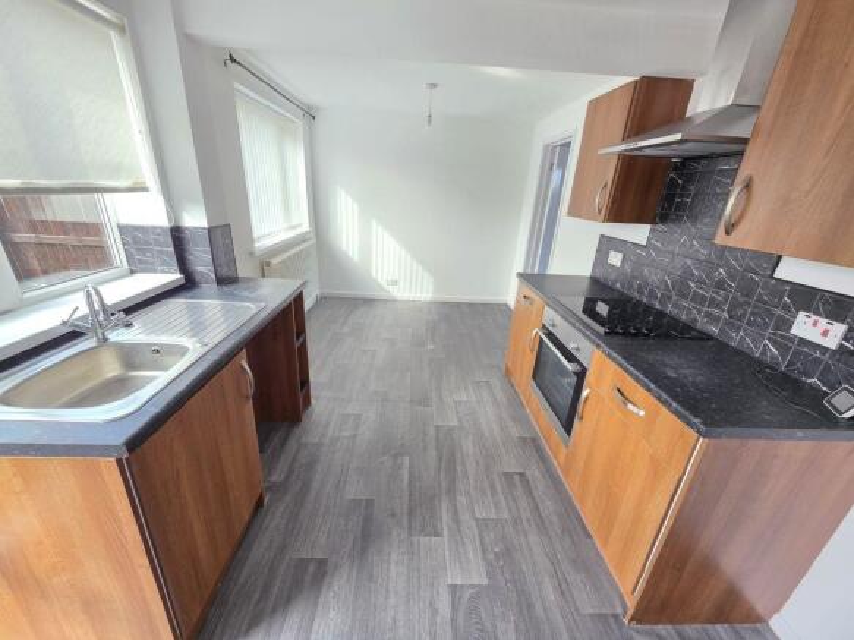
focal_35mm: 13
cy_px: 320
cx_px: 427
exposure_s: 1/100
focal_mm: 2.2
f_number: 1.9
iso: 125
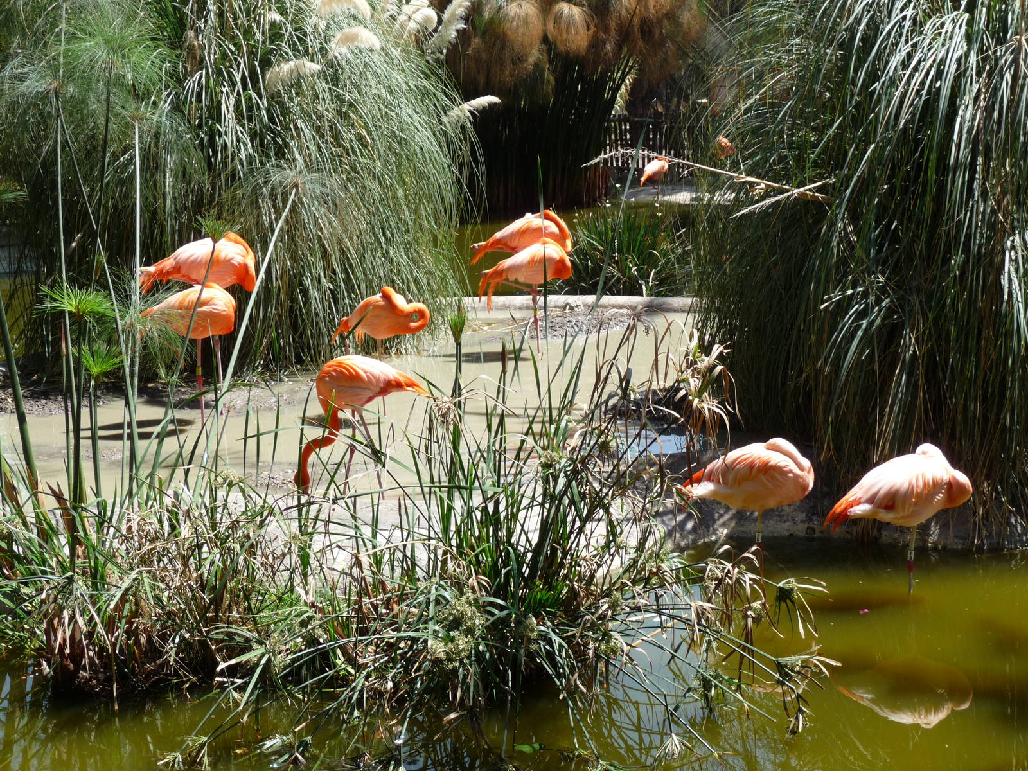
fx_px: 1841
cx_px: 514
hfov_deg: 31.2
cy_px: 386
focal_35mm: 62
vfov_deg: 23.7
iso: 100
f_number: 4.5
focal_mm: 10.5
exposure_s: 1/320
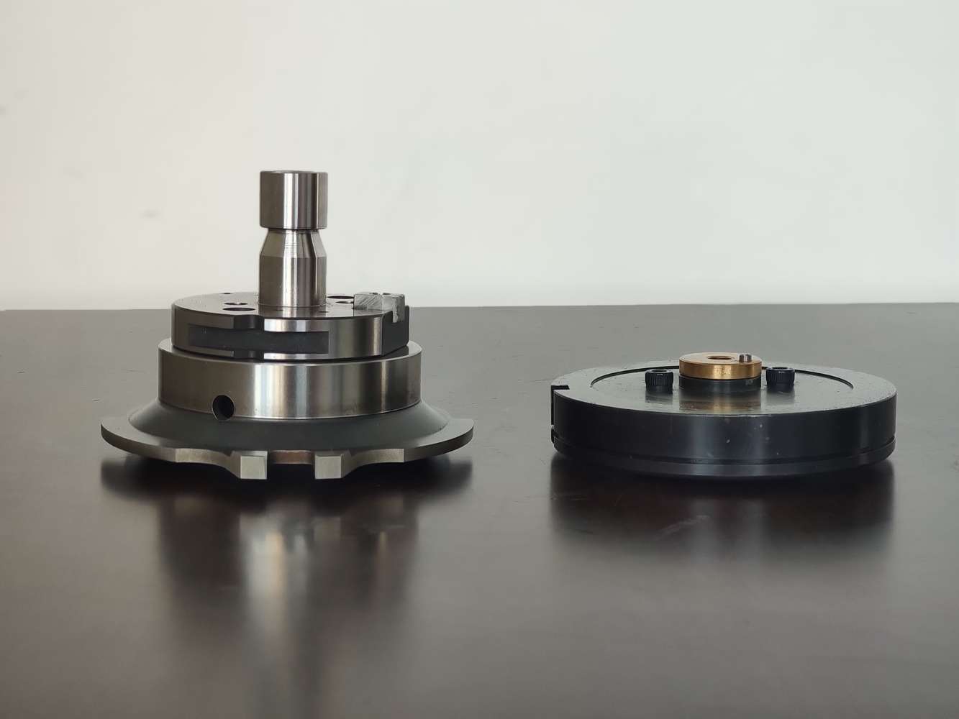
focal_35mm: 52
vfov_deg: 28.0
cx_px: 480
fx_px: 1441
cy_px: 360
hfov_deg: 36.8
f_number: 2.4
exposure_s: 1/50
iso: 236
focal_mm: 5.54
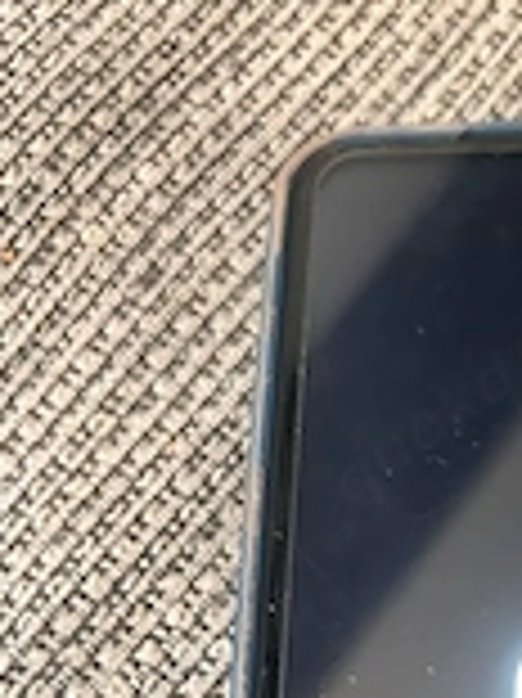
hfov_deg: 20.9
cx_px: 562
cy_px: 802
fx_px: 1349
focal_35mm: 67
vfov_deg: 26.3
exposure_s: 1/40
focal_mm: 5.7
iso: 500
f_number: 1.5
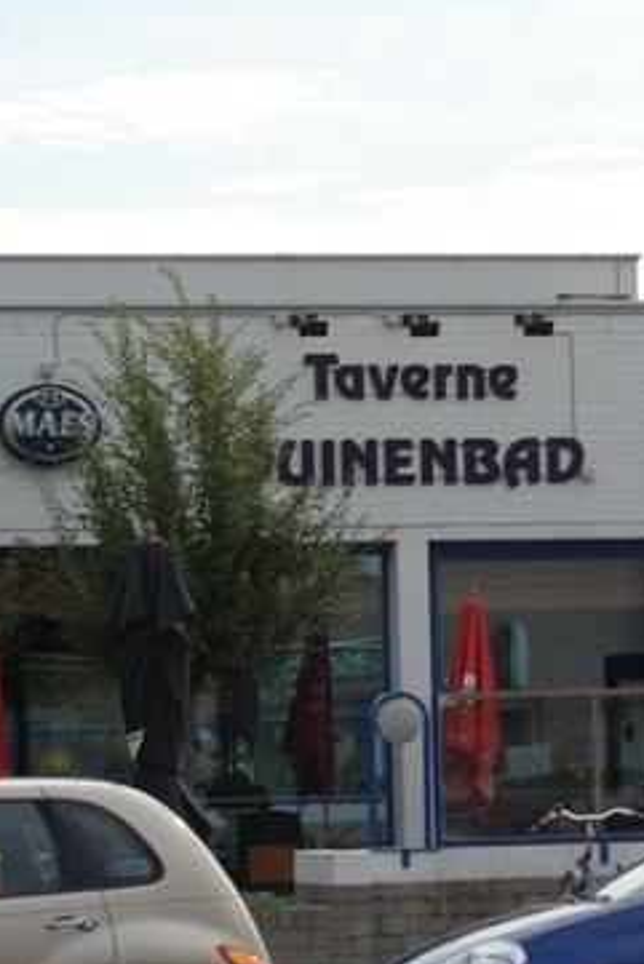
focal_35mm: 187
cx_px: 564
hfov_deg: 7.3
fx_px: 5008
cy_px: 507
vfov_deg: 11.0
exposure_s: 1/160
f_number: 9
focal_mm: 75
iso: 100
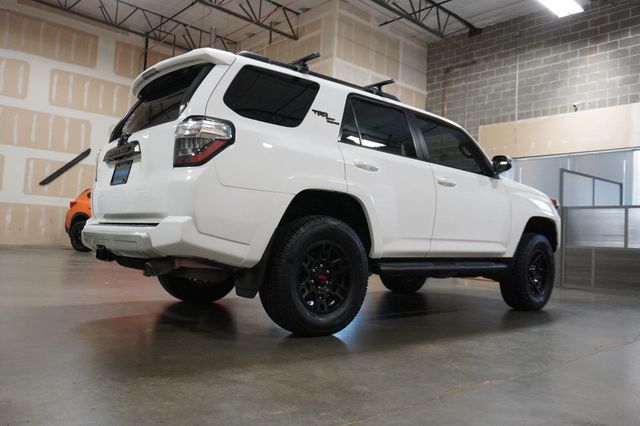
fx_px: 506
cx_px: 320
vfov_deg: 45.6
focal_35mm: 28
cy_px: 213
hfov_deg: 64.6
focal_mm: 19
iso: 2500
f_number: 4
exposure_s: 1/160
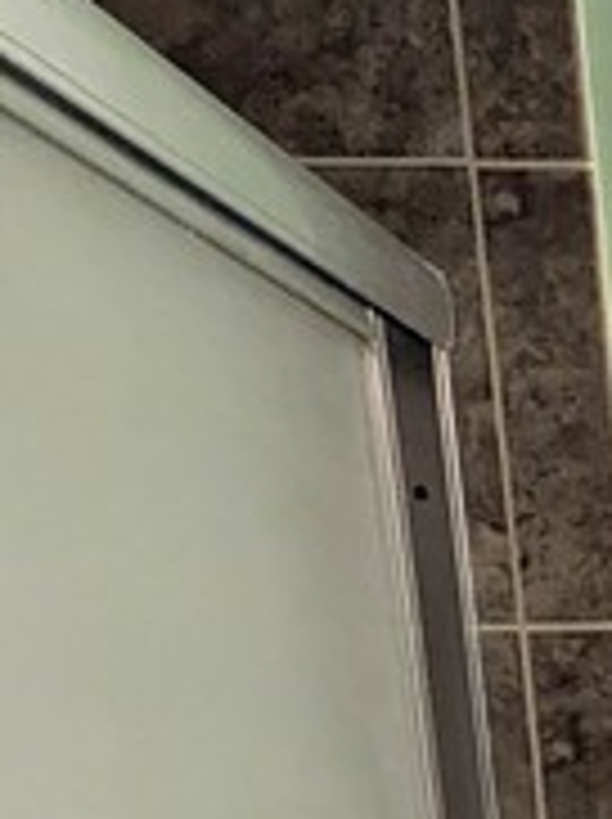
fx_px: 2245
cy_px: 1328
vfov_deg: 17.8
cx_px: 1426
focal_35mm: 95
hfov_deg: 12.5
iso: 33
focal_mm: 2.22
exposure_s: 1/30
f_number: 2.2
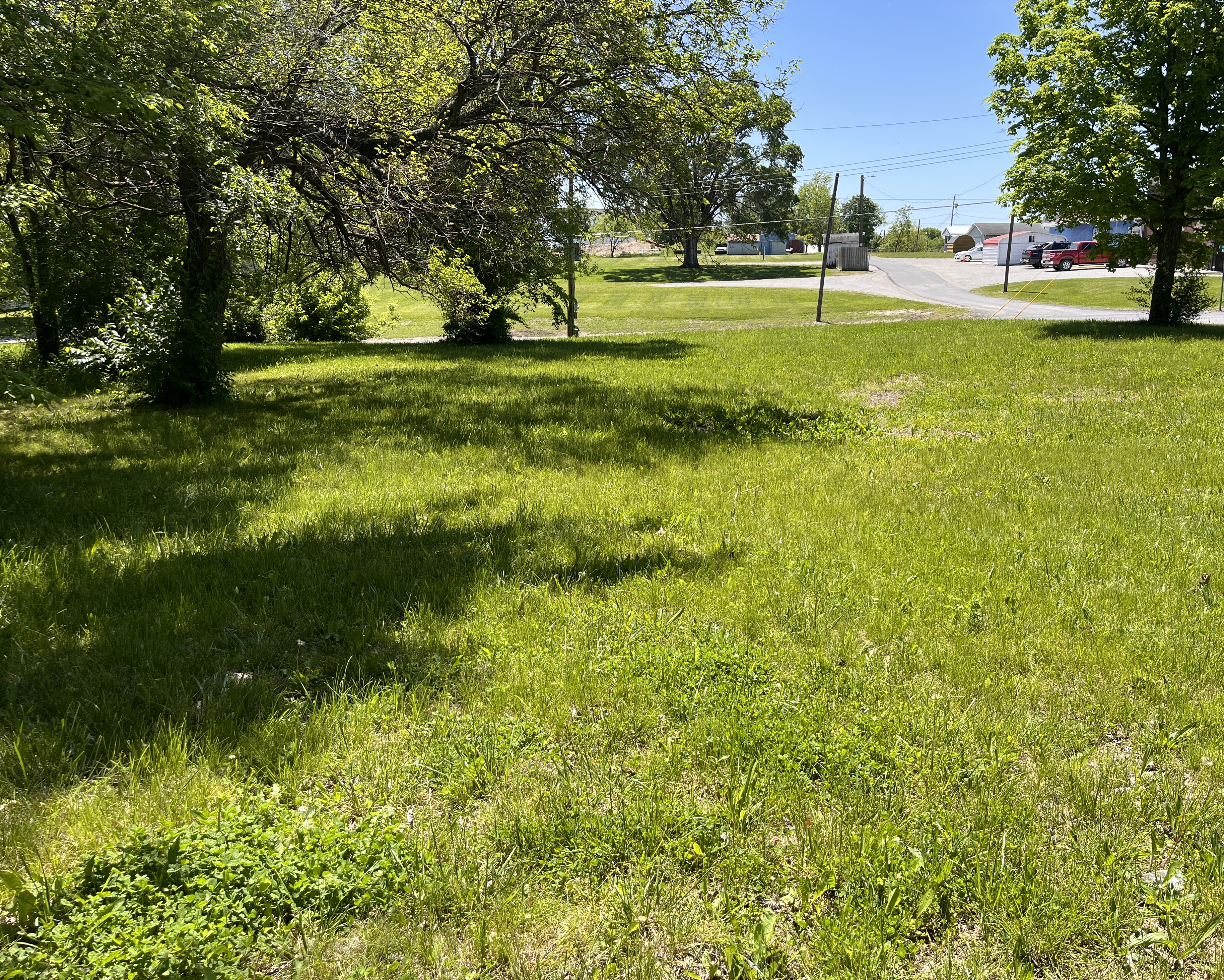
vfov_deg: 51.5
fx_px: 1014
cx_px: 660
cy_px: 486
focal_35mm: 28
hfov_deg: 62.1
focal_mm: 5.1
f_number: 1.6
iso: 50
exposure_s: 1/1695
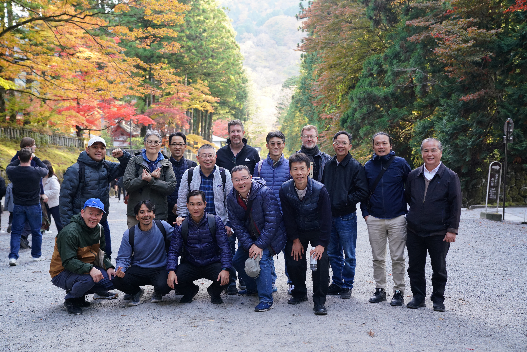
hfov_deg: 42.7
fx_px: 673
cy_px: 176
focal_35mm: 46
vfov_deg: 29.3
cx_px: 264
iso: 1250
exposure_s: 1/160
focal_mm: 46
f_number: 4
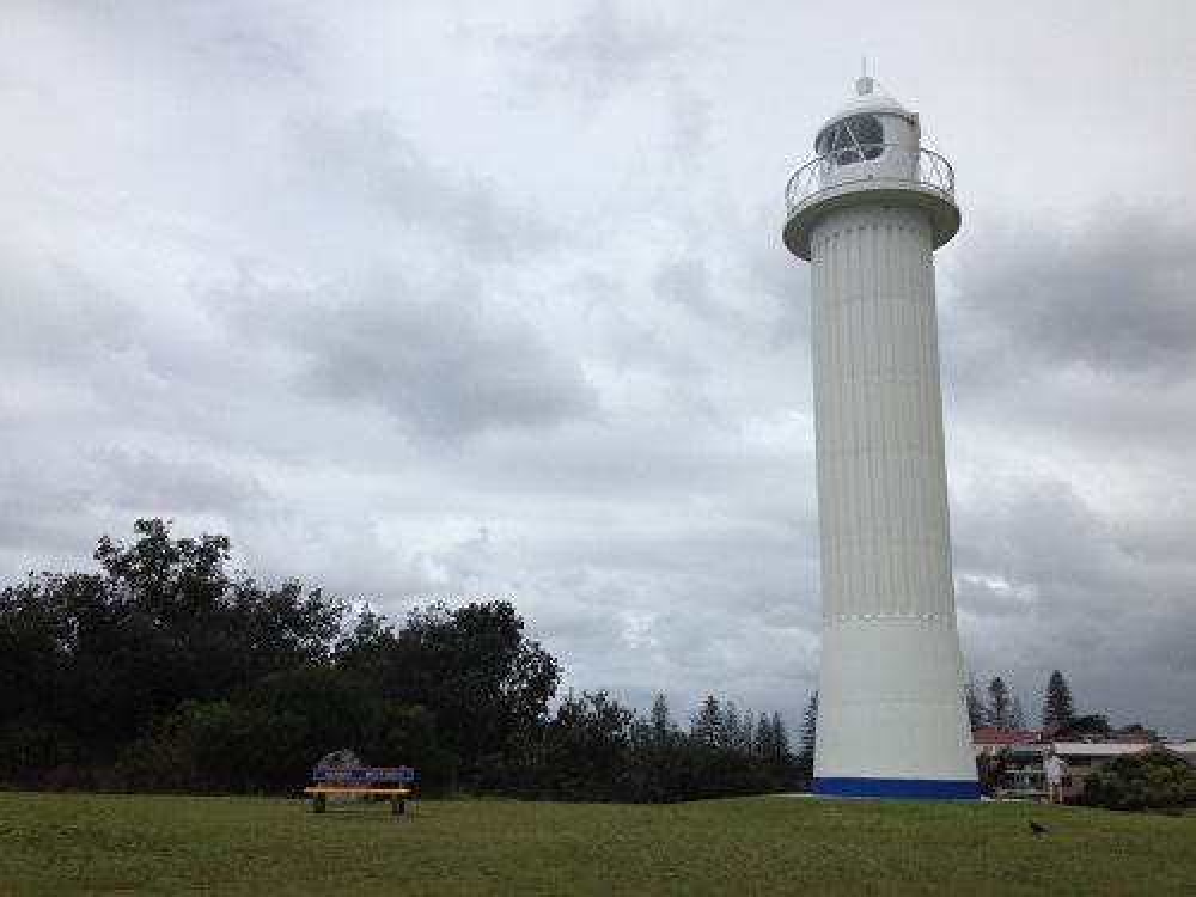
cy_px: 448
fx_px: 1209
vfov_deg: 40.7
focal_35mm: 35
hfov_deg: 52.6
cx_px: 598
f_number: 2.4
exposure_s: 1/3690
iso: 50
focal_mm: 4.28
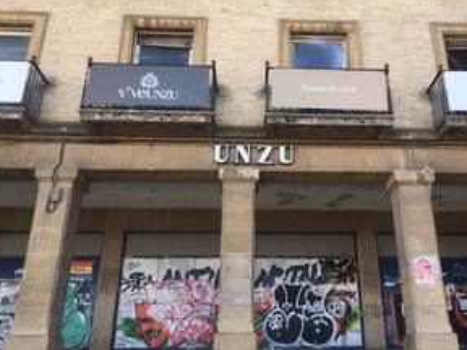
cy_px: 179
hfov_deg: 52.4
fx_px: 472
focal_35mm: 35
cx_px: 271
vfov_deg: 40.7
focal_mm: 4.15
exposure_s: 1/190
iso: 25
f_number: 2.2
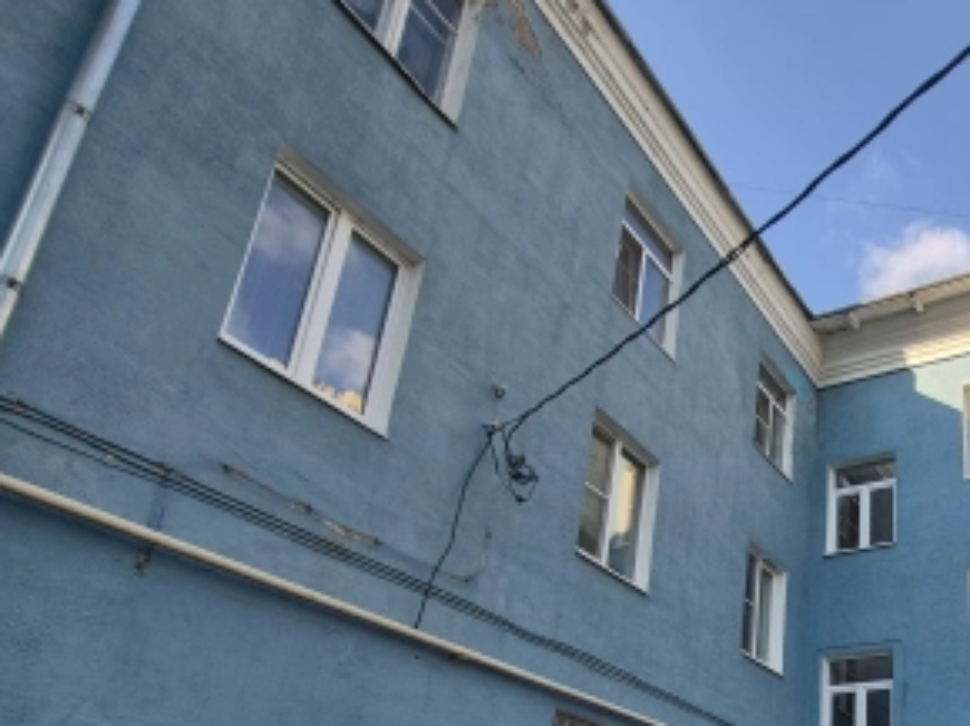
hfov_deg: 56.4
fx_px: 784
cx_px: 840
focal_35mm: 28
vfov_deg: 45.1
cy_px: 652
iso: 50
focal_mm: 1.74
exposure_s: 1/750
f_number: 2.2
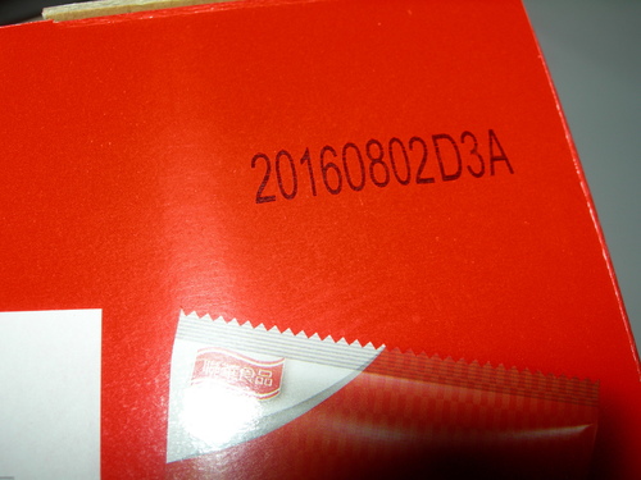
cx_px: 320
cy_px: 240
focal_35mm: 38
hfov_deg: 49.0
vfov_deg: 37.7
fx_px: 704
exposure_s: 1/60.1
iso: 50
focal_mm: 7.8
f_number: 4.8
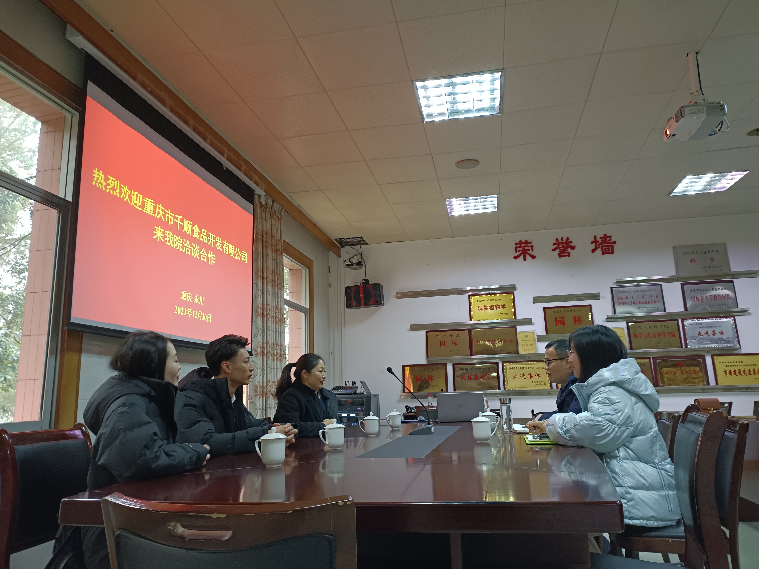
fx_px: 548
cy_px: 284
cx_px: 380
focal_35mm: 25
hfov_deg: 69.4
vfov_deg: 54.9
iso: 922
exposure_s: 1/33.3
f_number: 1.79
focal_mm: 4.75
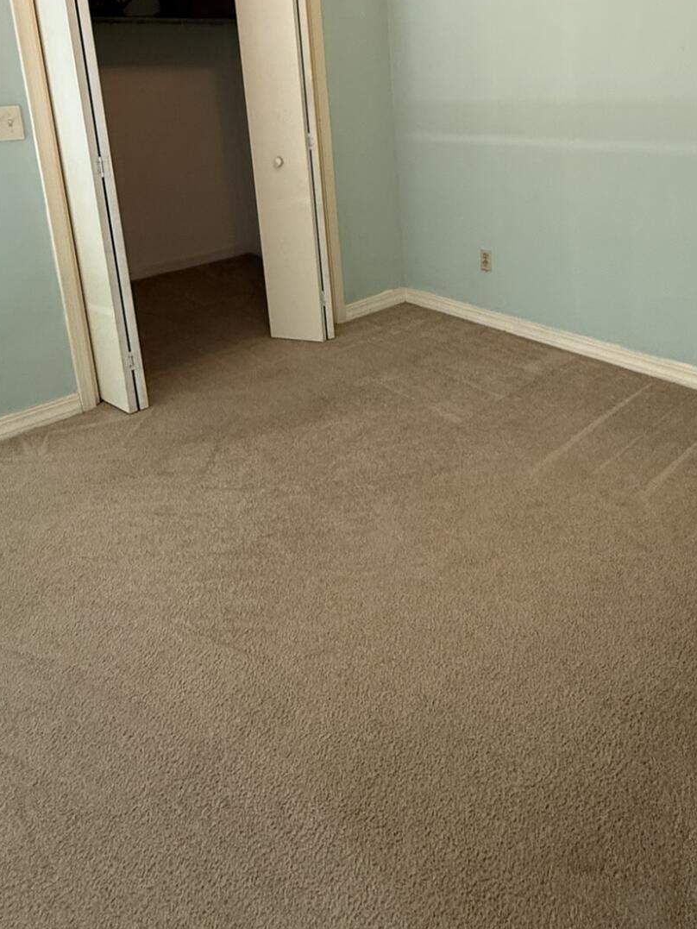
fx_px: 698
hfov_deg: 52.5
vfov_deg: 63.4
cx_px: 434
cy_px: 233
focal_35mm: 26
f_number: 2.2
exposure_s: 1/60
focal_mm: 2.22
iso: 400
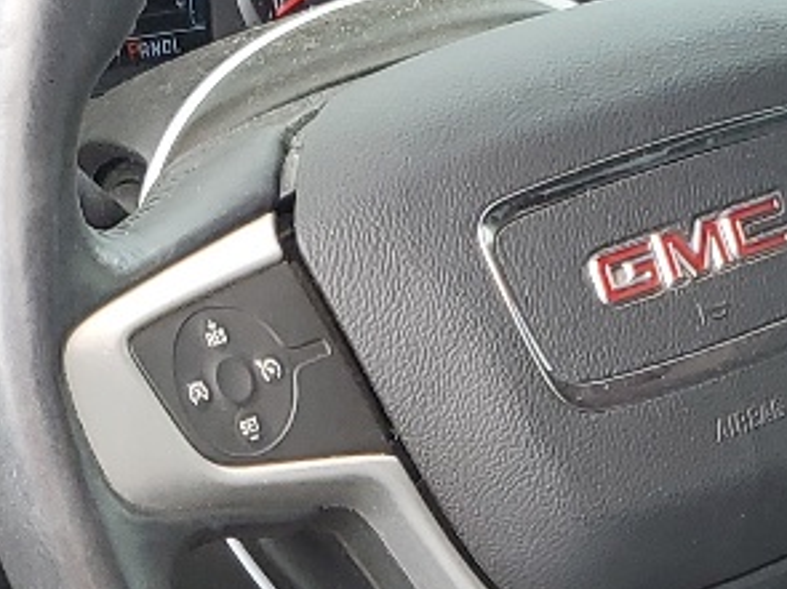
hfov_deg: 14.0
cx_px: 422
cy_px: 989
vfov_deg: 10.0
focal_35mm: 141
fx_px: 3204
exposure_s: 1/256
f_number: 1.5
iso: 50
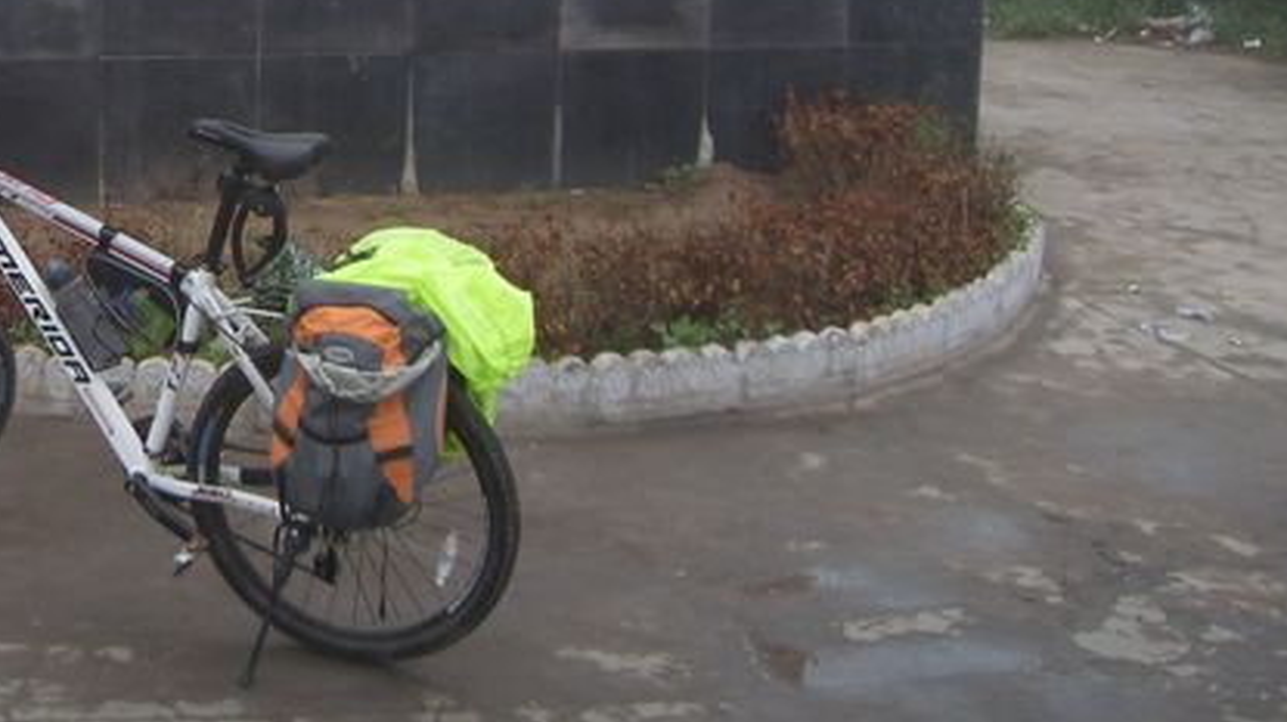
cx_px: 267
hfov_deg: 30.3
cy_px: -73
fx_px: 2320
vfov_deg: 17.1
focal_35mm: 68
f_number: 2.8
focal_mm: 6.3
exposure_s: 1/180
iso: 80
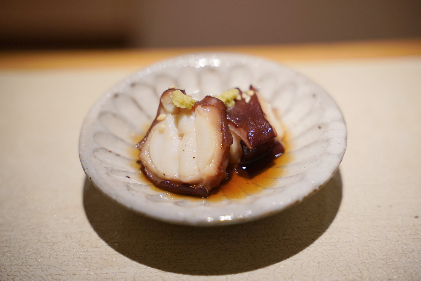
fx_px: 877
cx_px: 210
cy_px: 140
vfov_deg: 18.2
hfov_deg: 27.0
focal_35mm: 75
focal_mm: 75
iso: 1250
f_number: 4
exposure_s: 1/80
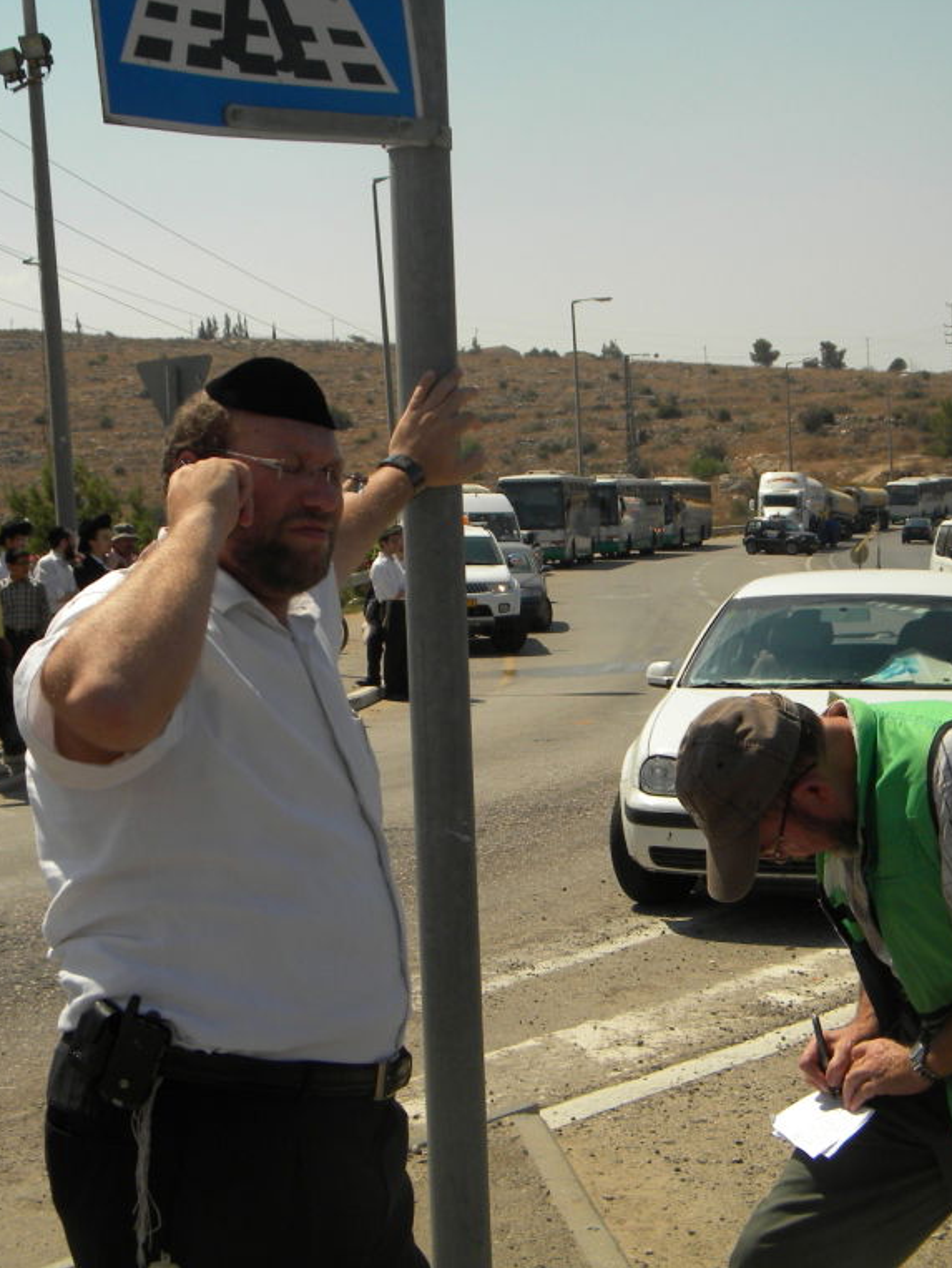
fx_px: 2015
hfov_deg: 26.5
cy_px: 632
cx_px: 573
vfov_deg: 34.9
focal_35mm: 55
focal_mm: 7.3
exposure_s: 1/430
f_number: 7.6
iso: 80
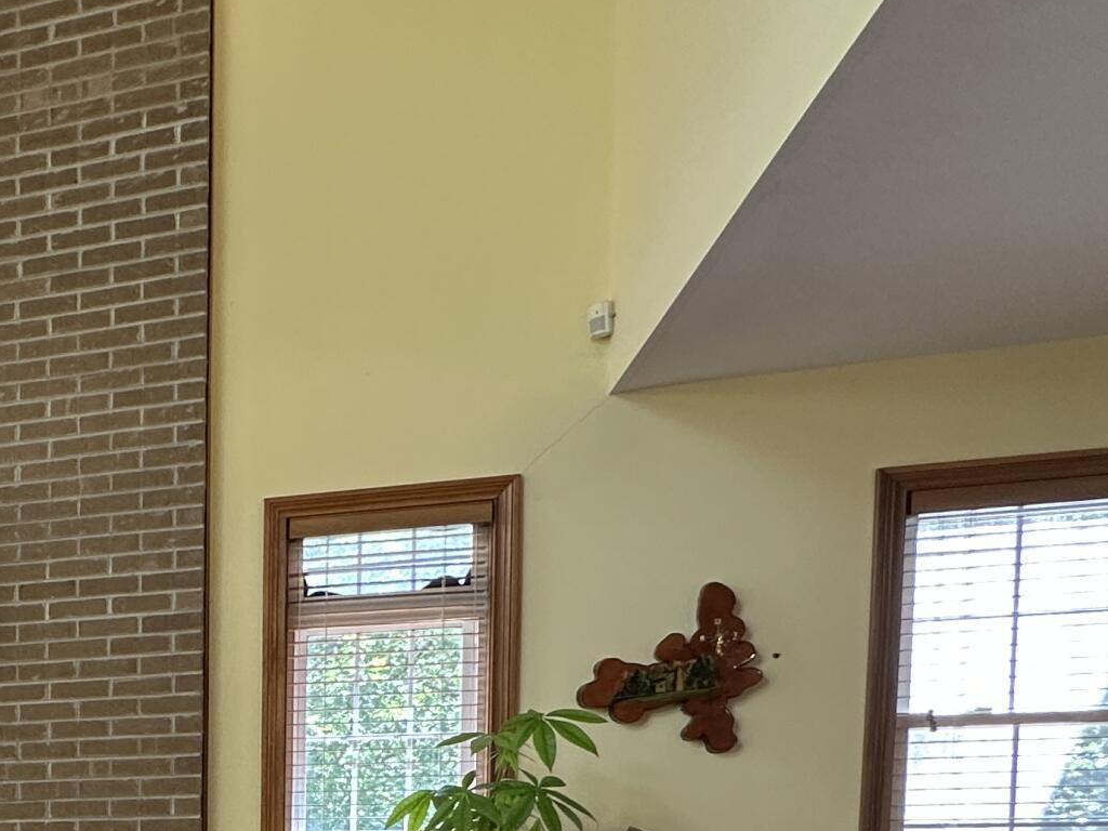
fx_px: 1312
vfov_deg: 30.6
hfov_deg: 36.3
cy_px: 960
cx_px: -197
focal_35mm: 41
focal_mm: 2.22
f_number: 2.2
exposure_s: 1/99
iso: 160
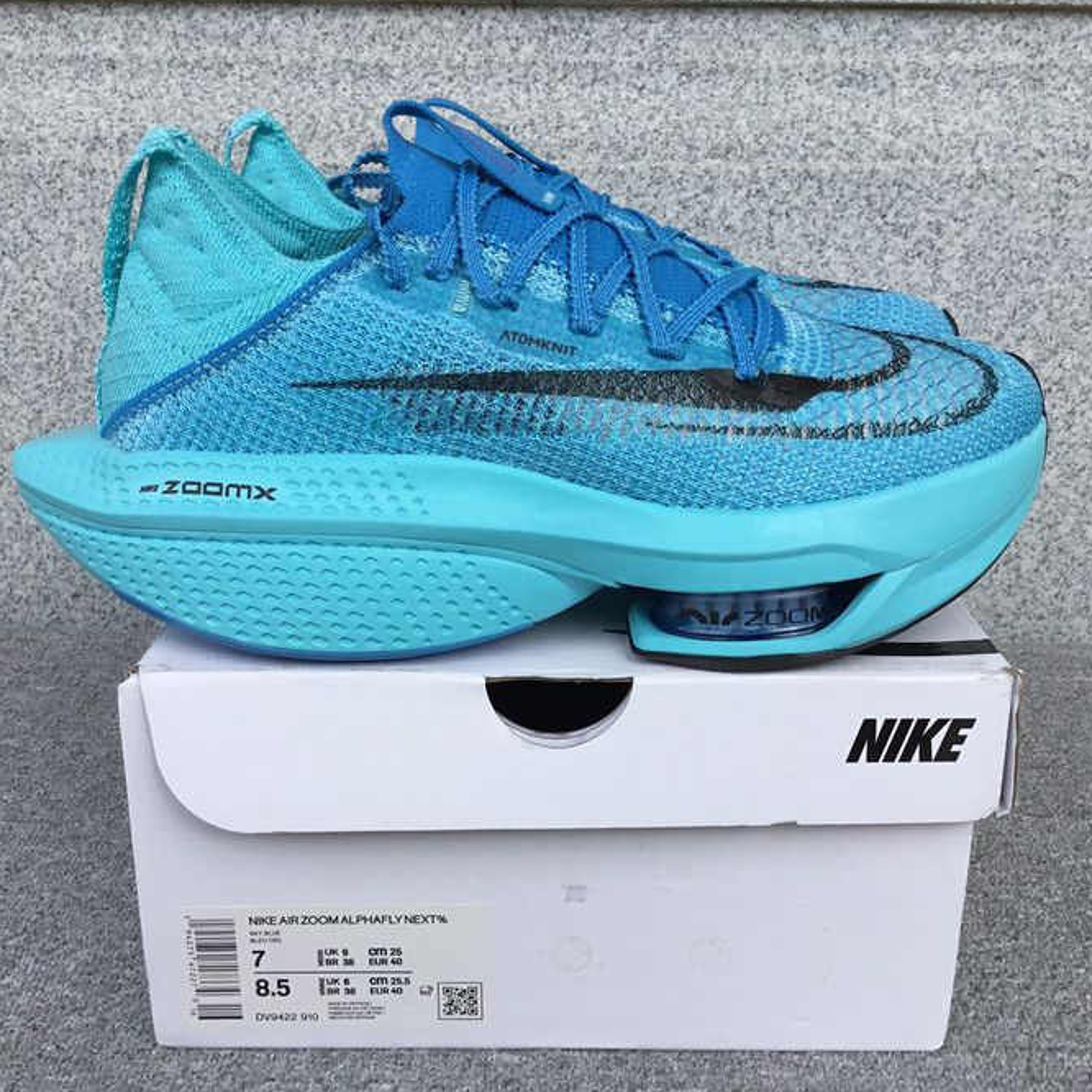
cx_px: 551
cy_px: 545
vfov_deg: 44.9
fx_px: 1321
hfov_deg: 44.9
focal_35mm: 37
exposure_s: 1/369
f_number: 2.4
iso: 25
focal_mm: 3.3
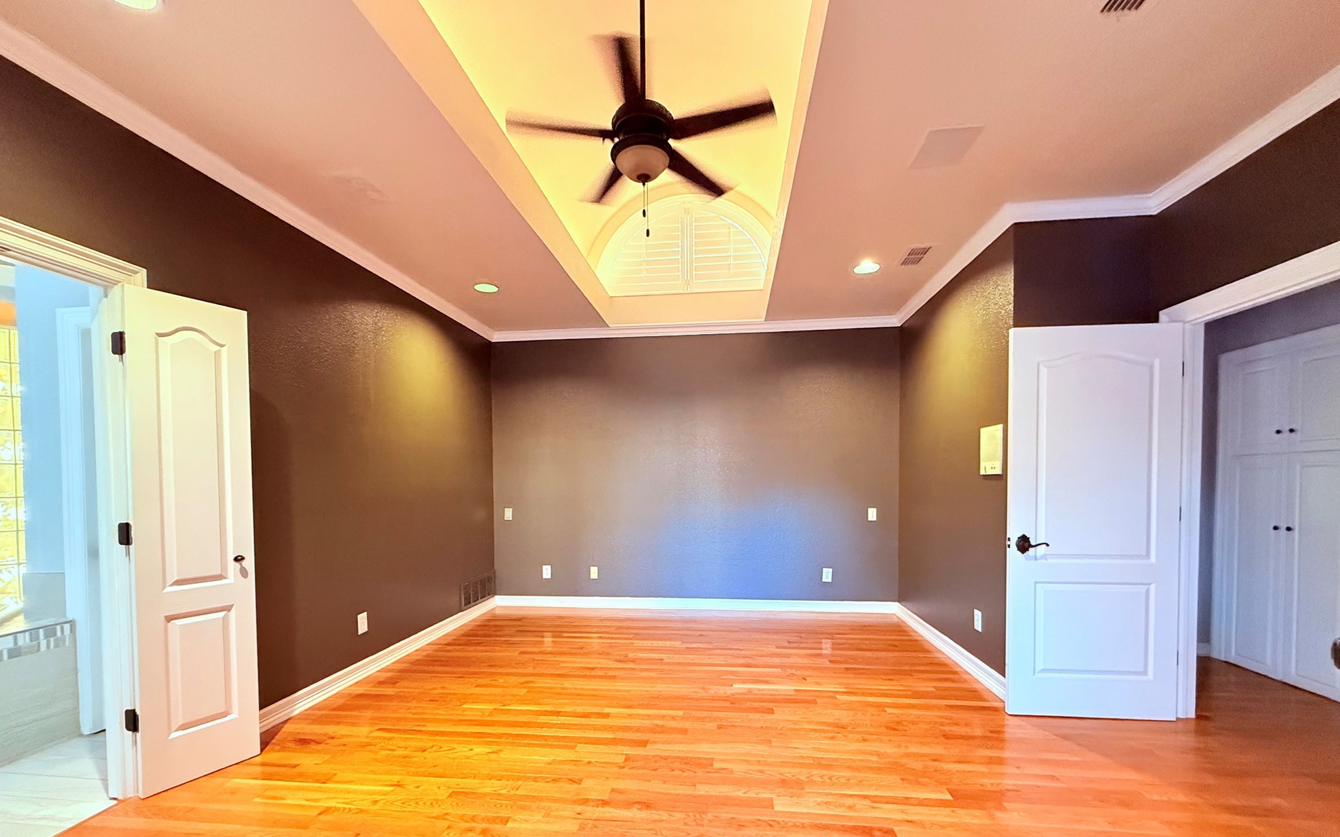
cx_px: 672
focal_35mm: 15
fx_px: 548
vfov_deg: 74.1
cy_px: 495
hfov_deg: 101.5
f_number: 2.2
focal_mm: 2.22
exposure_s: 1/60
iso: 800
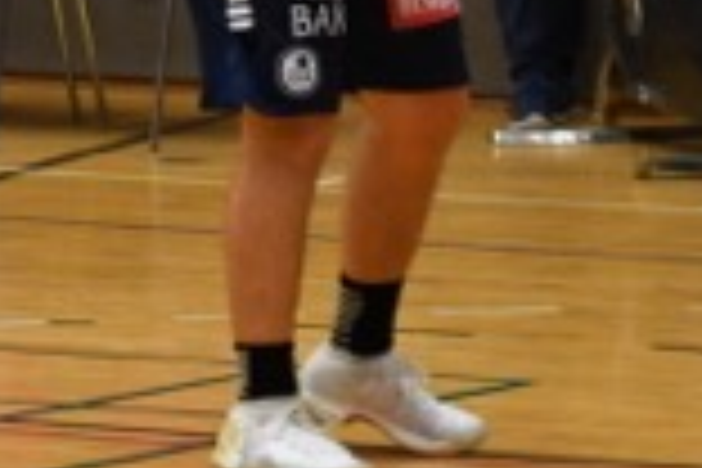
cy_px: -263
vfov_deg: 3.2
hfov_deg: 4.8
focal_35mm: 431
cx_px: 891
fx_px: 8404
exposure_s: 1/500
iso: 1800
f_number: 2.8
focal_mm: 70
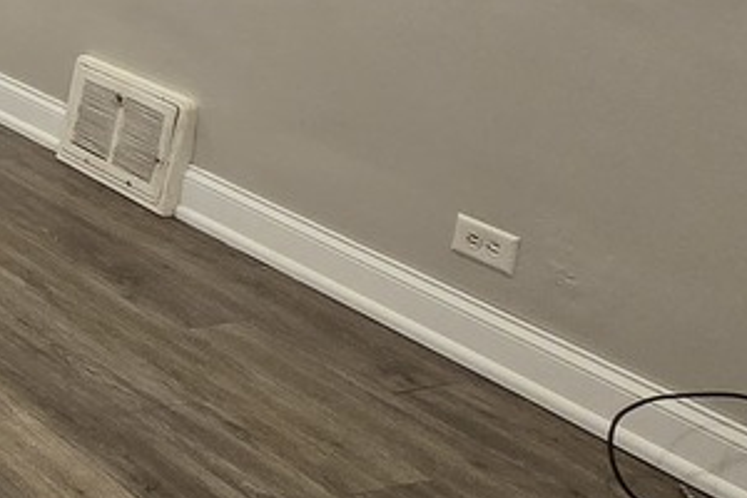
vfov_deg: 20.1
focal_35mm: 65
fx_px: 1349
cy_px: -40
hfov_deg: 20.4
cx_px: -640
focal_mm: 2.2
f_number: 2.2
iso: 125
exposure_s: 1/60
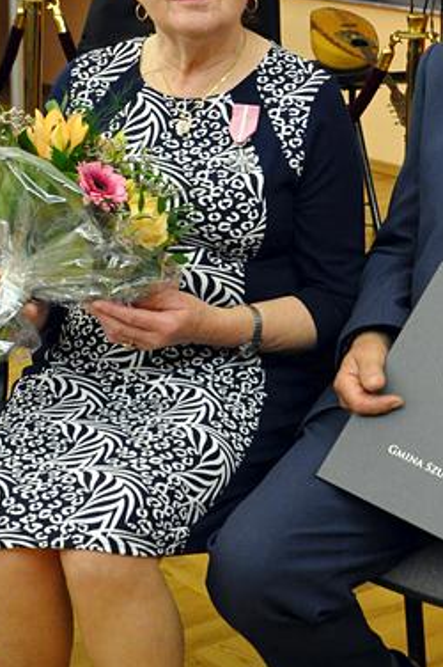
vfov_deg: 21.5
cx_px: 311
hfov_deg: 14.3
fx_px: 1757
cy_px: 275
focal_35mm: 95
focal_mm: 28
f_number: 5.6
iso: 2500
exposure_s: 1/80
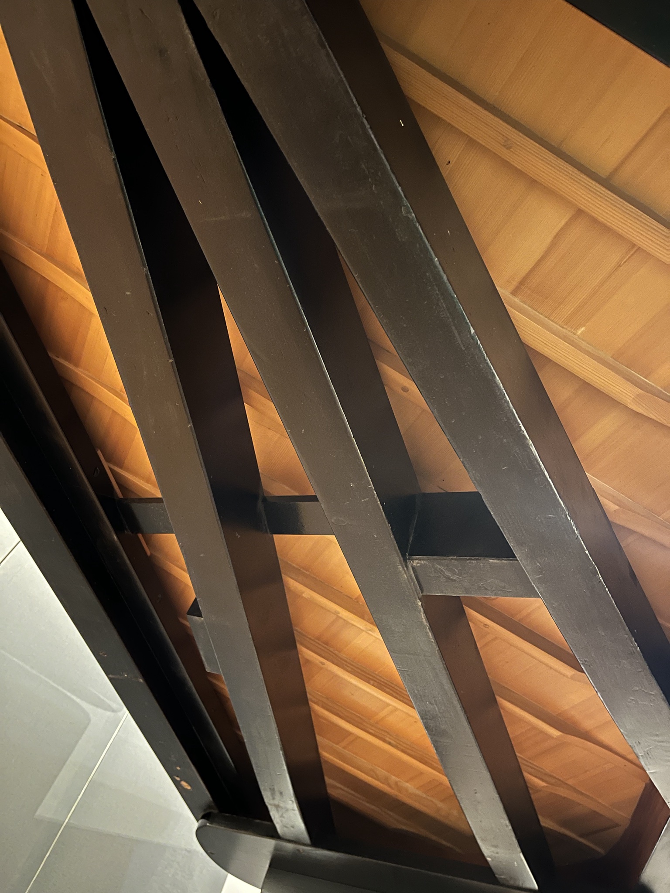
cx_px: 335
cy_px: 446
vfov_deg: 67.3
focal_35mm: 26
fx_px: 671
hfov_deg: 53.1
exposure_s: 1/9
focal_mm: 5.1
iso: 800
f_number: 1.6
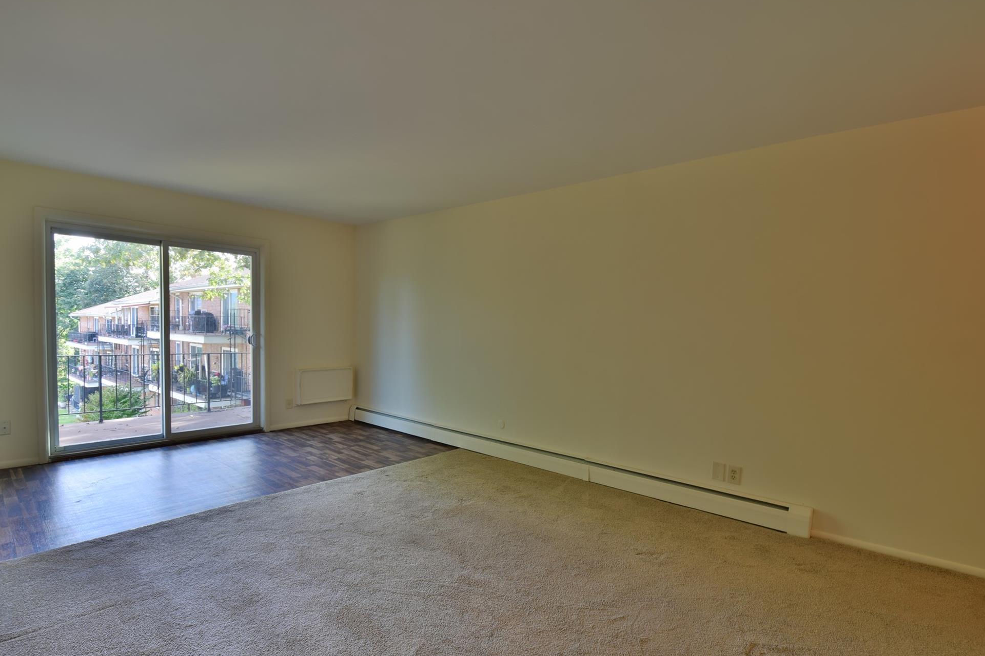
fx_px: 438
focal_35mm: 16
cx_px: 476
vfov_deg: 73.7
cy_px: 344
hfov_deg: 96.7
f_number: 8
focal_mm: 10
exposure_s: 1/2.5
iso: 100
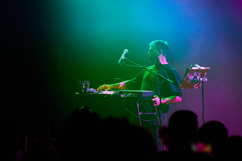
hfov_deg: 10.3
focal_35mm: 200
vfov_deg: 6.9
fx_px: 1344
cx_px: 121
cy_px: 80
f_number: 4
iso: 5000
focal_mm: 200
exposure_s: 1/200
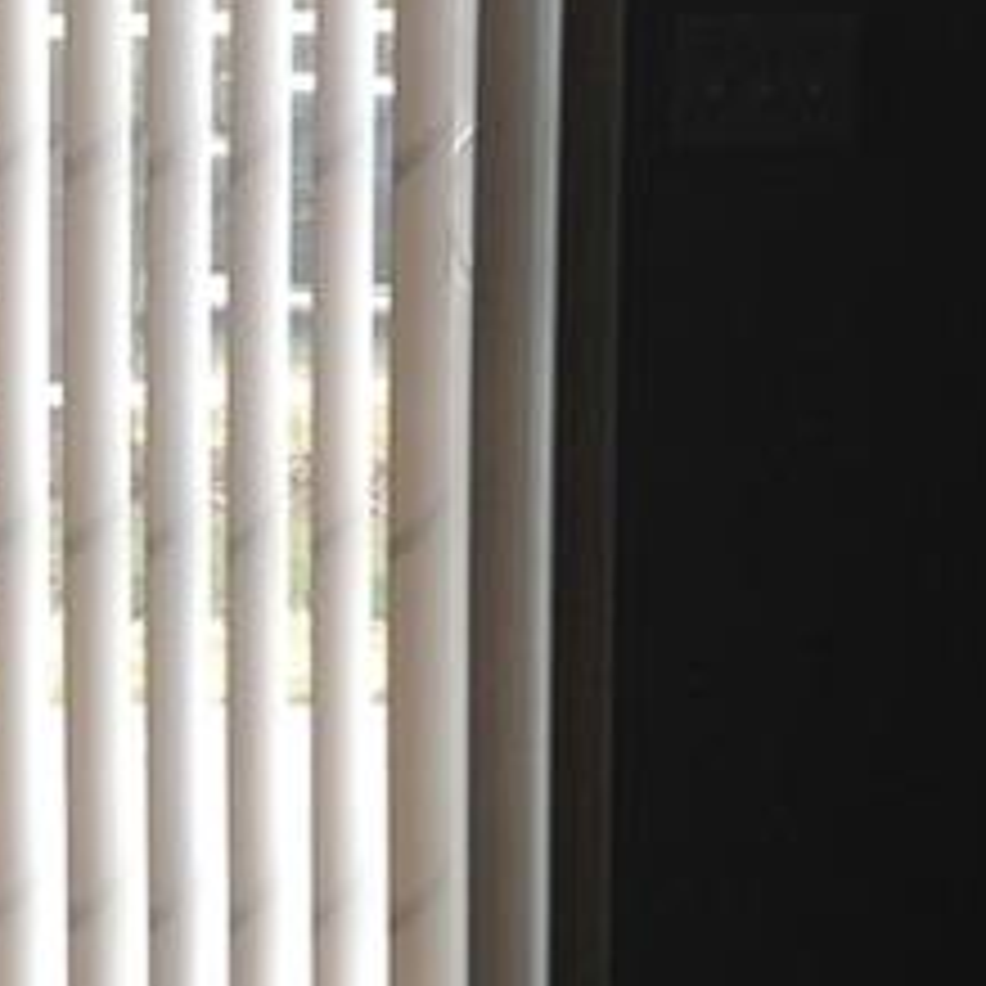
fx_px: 4383
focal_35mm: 136
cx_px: -284
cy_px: 293
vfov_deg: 12.8
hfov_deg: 12.5
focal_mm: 3.3
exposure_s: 1/151
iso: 25
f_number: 2.4
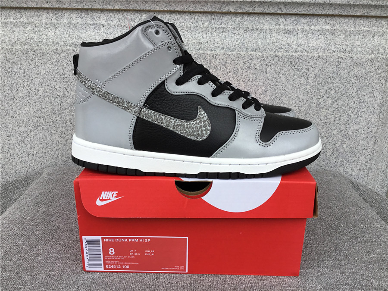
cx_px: 194
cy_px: 146
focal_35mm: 31
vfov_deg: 45.4
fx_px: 347
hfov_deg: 58.4
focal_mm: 3.3
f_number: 2.4
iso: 25
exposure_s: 1/289
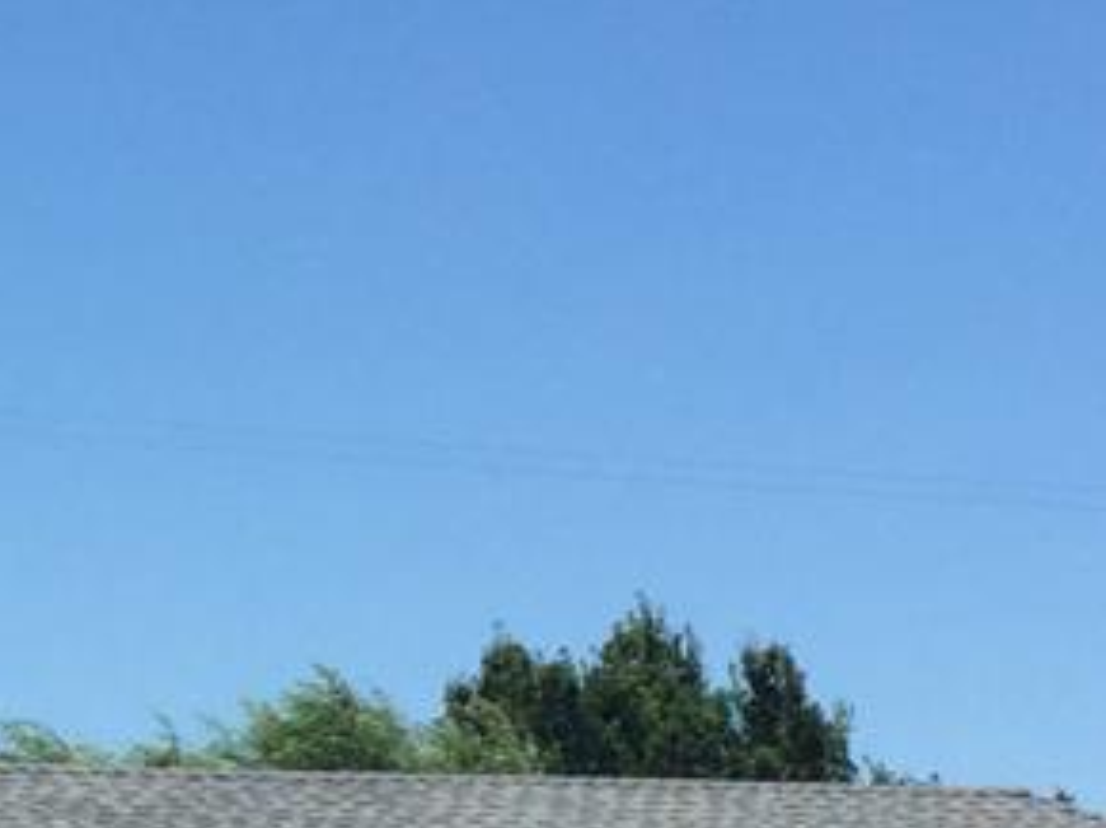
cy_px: 794
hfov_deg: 12.8
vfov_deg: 9.8
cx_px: -259
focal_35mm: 150
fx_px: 4789
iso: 32
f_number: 2.2
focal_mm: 4.15
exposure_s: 1/3049
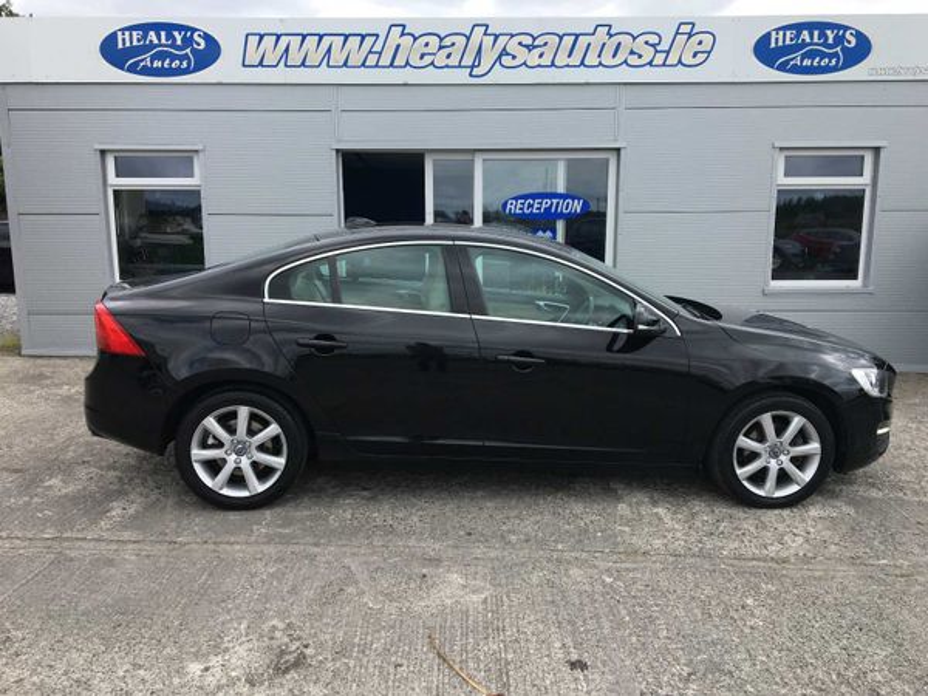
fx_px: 777
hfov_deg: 61.7
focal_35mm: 29
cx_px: 464
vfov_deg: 48.2
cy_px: 348
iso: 25
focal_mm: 4.15
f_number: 2.2
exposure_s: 1/686
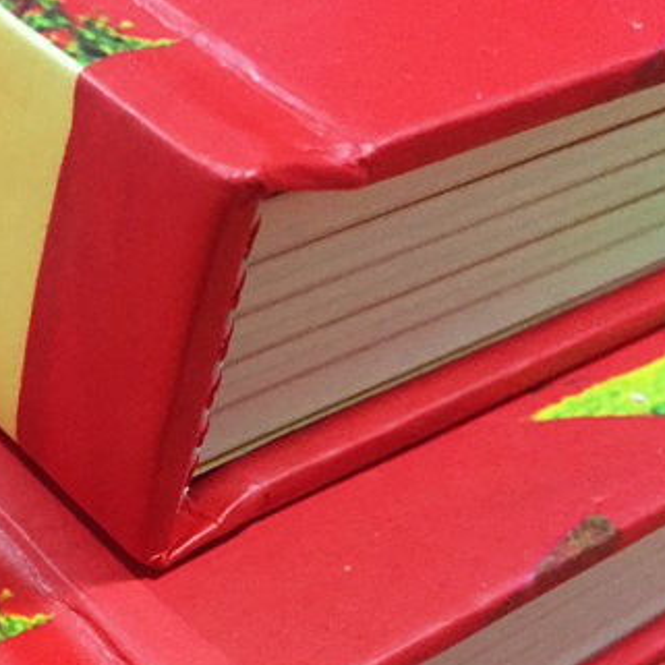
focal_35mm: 63
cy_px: 530
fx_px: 1369
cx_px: 17
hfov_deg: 26.0
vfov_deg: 26.8
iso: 400
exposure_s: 1/17
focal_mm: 4.15
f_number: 2.2
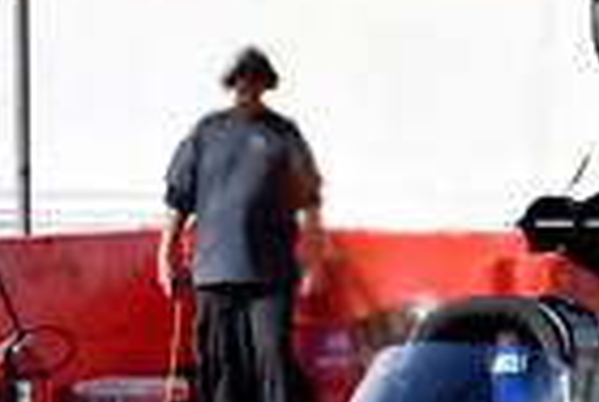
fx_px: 6253
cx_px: 240
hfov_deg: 5.5
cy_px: 376
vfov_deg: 3.7
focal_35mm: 375
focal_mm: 70
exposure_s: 1/2000
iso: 160
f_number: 5.6
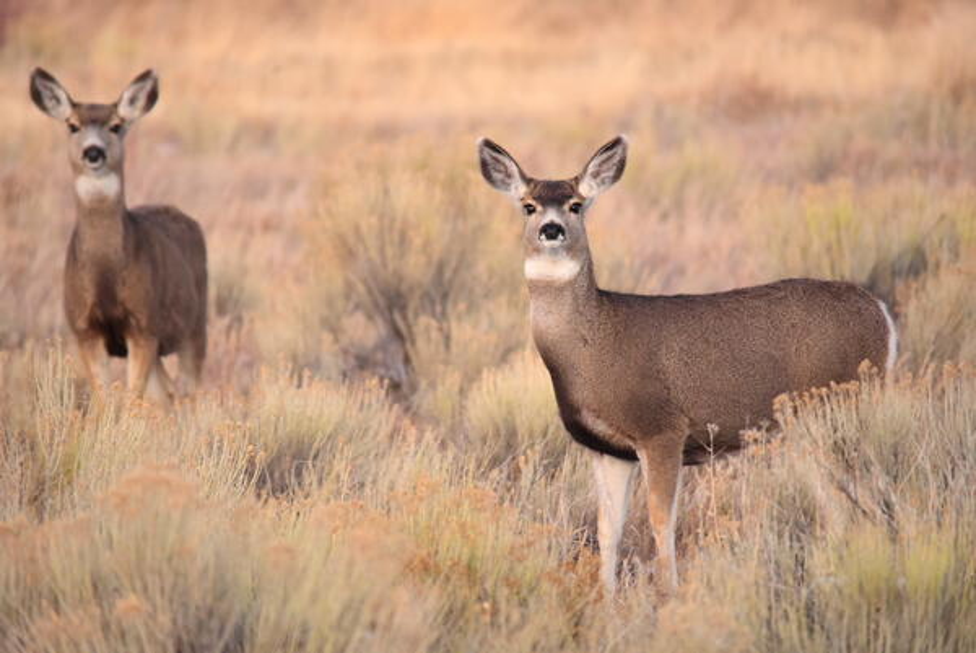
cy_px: 326
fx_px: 13565
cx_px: 488
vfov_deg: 2.8
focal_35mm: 500
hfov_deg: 4.1
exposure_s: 1/50
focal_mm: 500
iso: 4000
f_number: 6.3
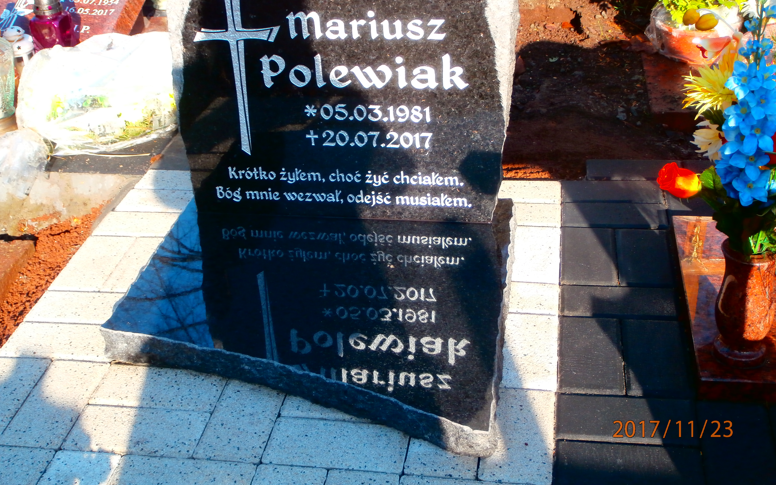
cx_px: 389
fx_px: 1057
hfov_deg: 40.3
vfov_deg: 25.8
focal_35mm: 50
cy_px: 198
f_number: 4.2
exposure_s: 1/160
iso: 100
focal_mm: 8.29
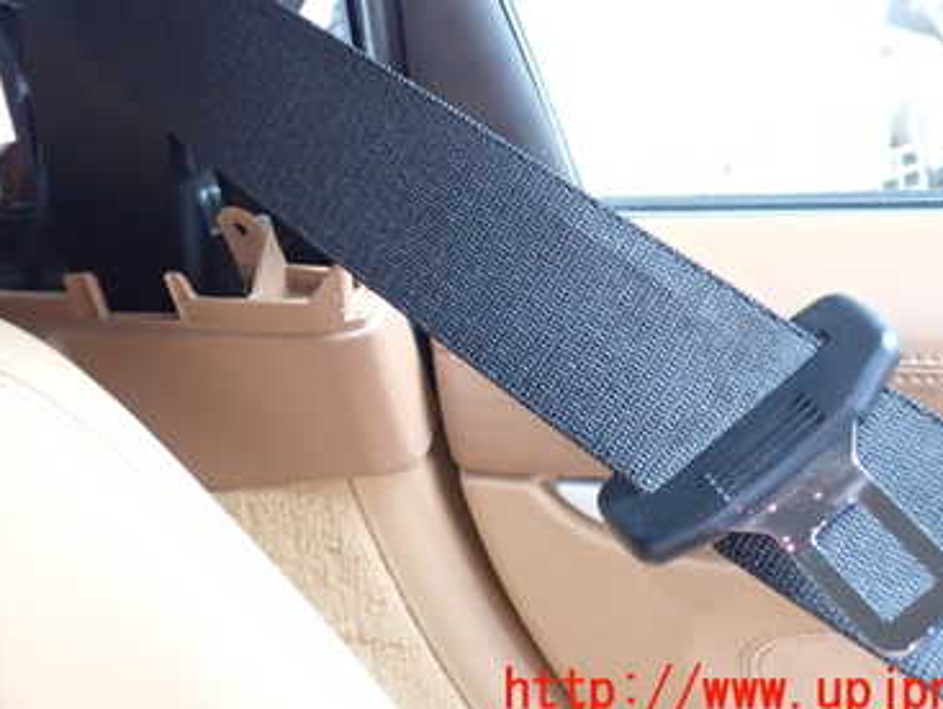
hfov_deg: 38.4
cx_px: 313
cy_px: 146
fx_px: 1336
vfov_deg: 29.1
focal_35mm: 49
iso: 400
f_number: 2.3
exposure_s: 1/30
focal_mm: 5.4
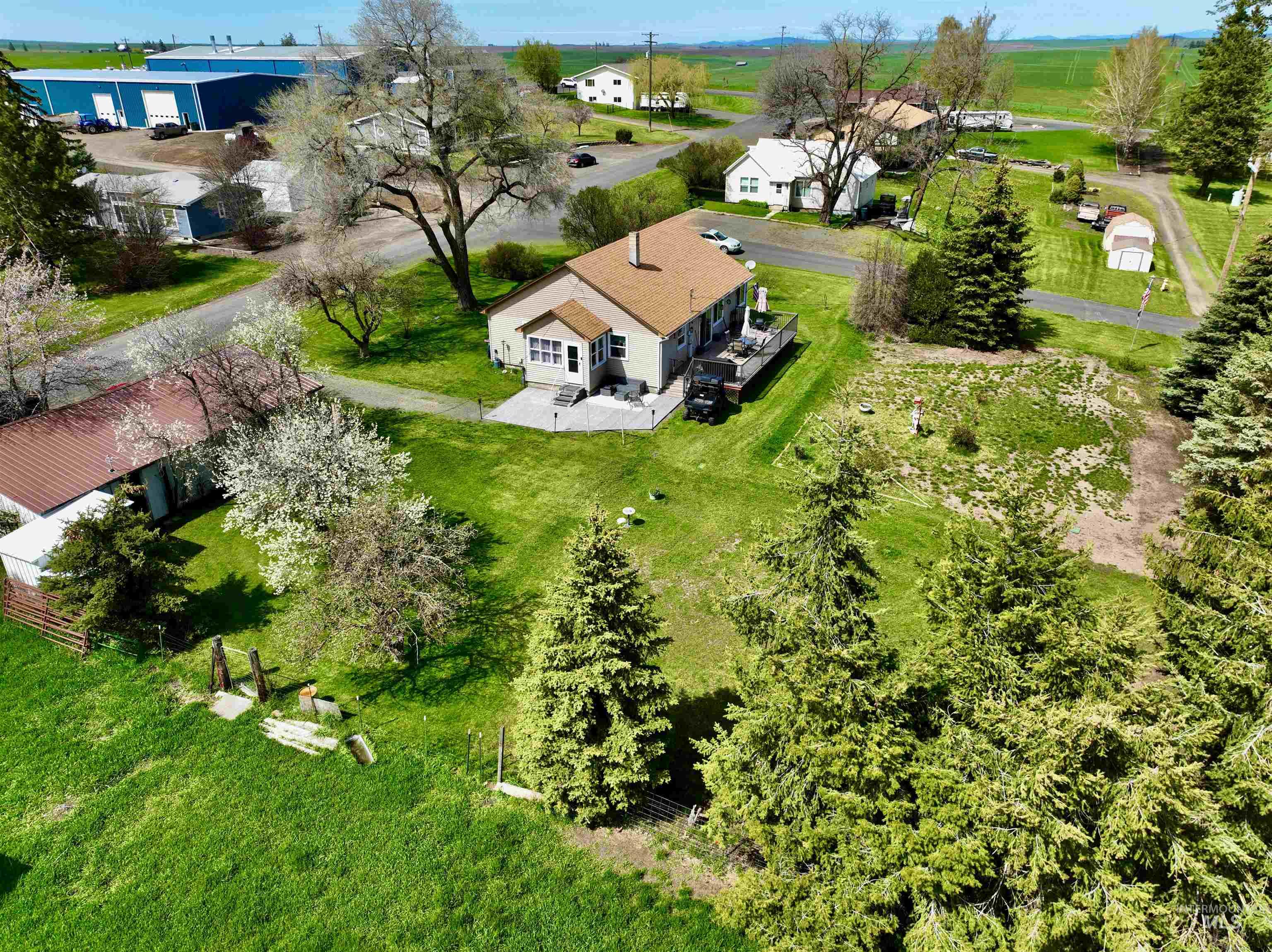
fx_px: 881
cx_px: 636
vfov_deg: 56.8
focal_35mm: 24
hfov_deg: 71.6
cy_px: 476
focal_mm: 12.29
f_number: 2.8
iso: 100
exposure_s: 1/1250
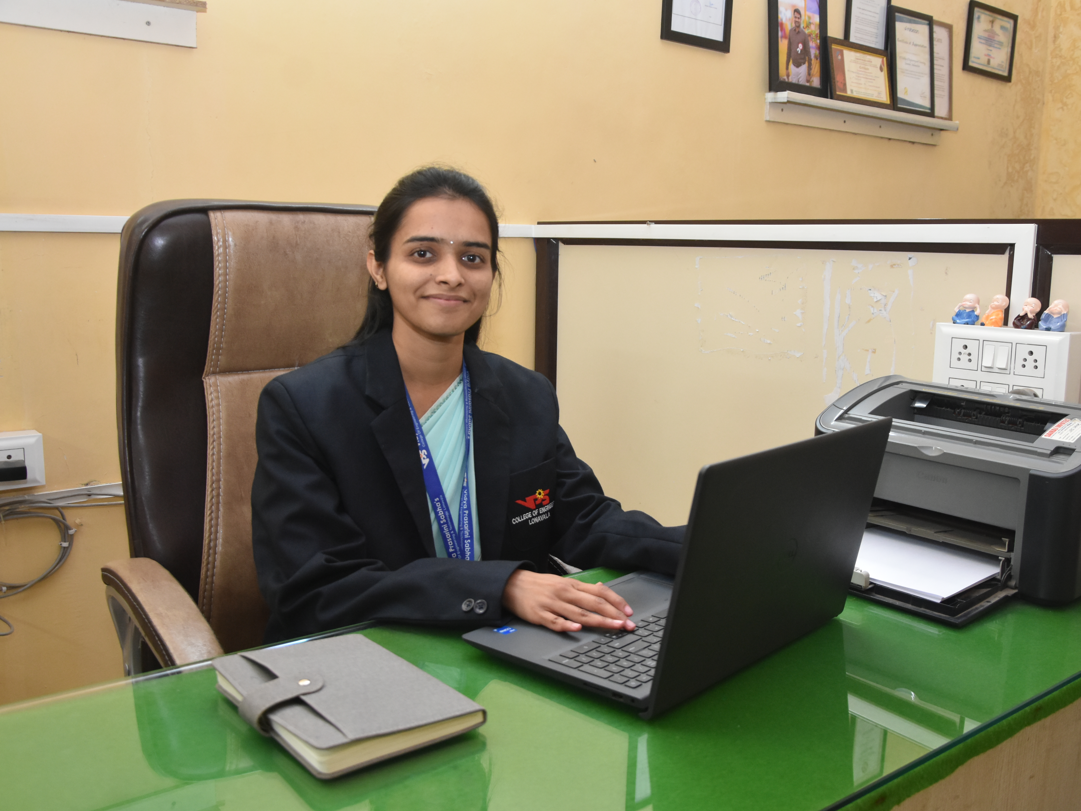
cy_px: 411
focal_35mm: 35
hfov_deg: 53.1
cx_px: 591
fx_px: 1079
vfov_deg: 41.2
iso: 1250
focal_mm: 21
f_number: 4
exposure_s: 1/60
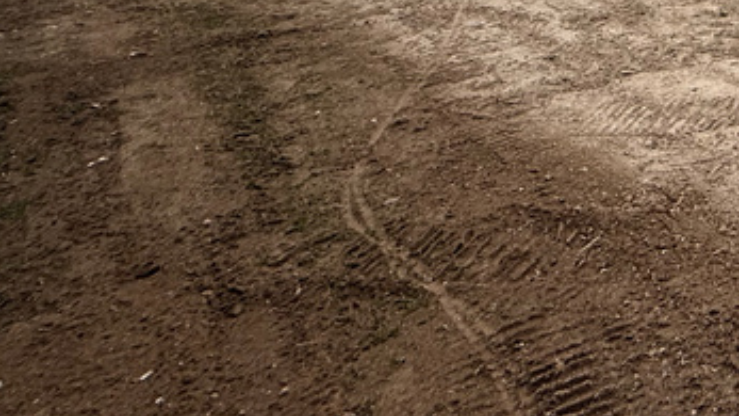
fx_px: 882
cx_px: 956
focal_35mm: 45
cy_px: -218
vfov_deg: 21.8
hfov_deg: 33.5
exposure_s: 1/751
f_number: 2.2
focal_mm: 2.22
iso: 50
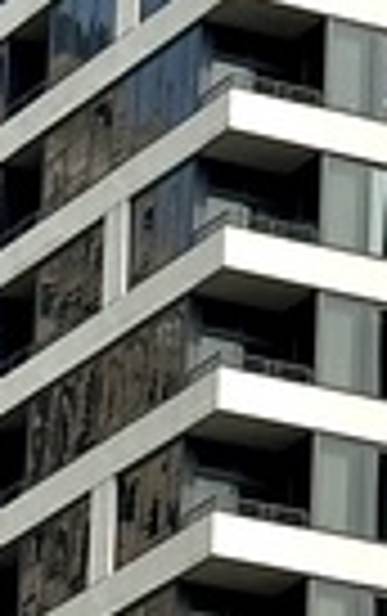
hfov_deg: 3.3
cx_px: 630
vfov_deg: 5.1
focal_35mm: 401
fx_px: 6746
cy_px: -598
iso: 64
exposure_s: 1/3472
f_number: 1.78
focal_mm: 6.86
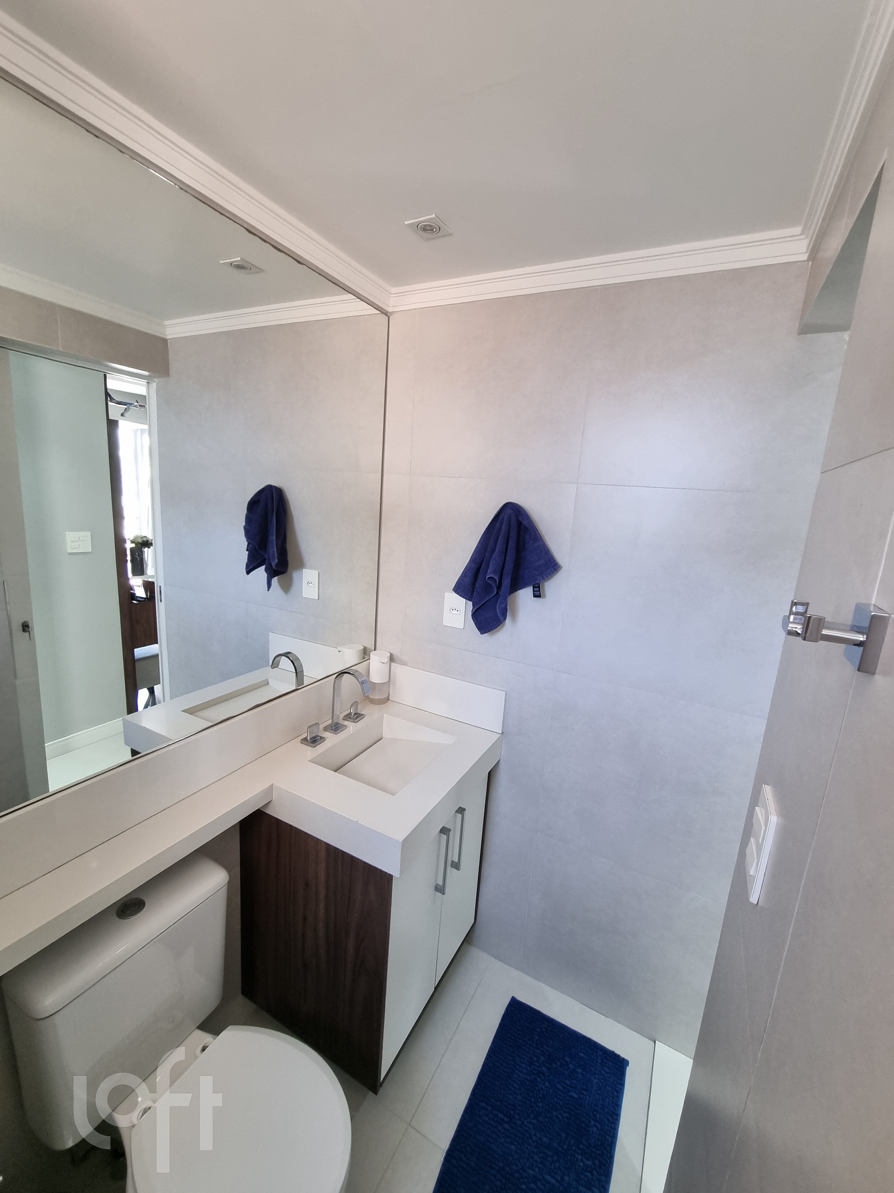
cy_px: 596
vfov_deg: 106.2
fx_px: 448
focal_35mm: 13
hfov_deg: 89.9
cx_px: 447
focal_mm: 2.2
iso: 200
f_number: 2.2
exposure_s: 1/60
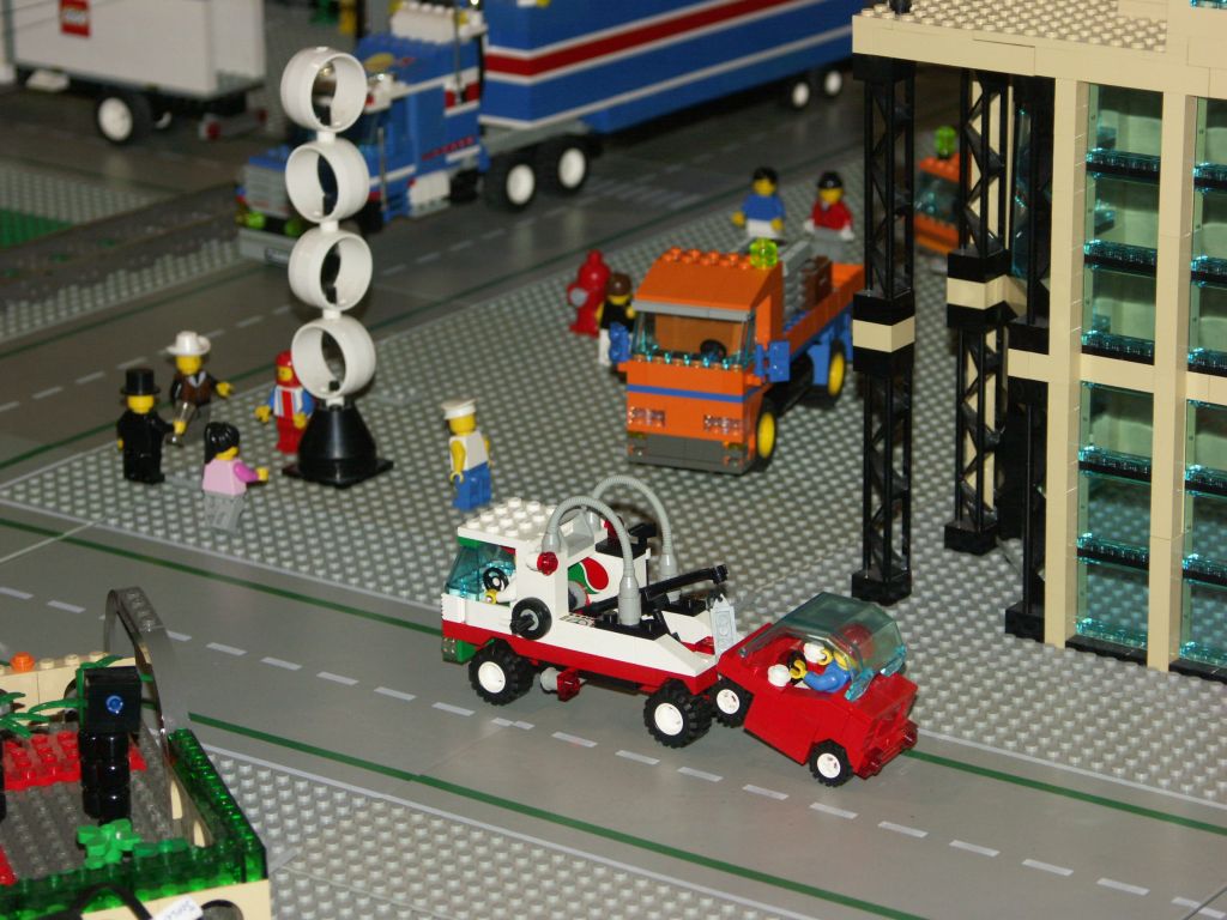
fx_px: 4041
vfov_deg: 13.0
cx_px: 614
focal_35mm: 114
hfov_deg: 17.3
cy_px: 460
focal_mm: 29.07
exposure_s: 1/100
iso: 200
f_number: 3.5
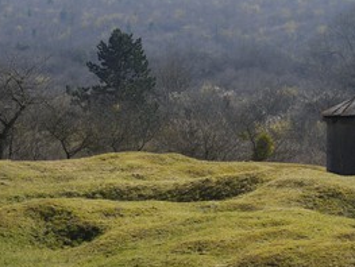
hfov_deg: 9.5
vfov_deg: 7.2
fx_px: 2126
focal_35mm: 207
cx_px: 236
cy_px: 138
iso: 200
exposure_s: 1/160
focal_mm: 135
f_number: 13
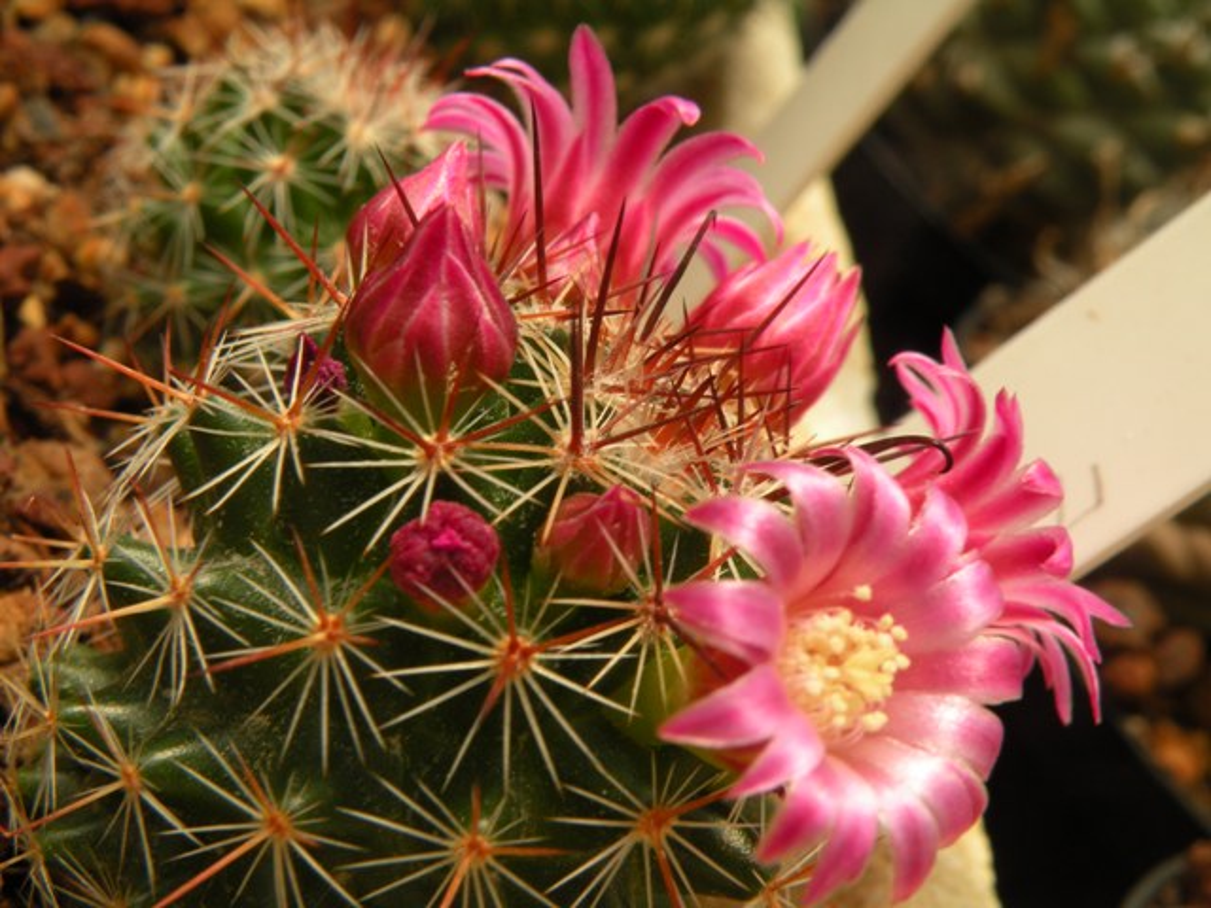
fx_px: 1959
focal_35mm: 56
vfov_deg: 26.1
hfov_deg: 34.3
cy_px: 454
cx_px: 606
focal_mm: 9.8
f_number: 6.3
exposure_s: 1/198
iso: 64
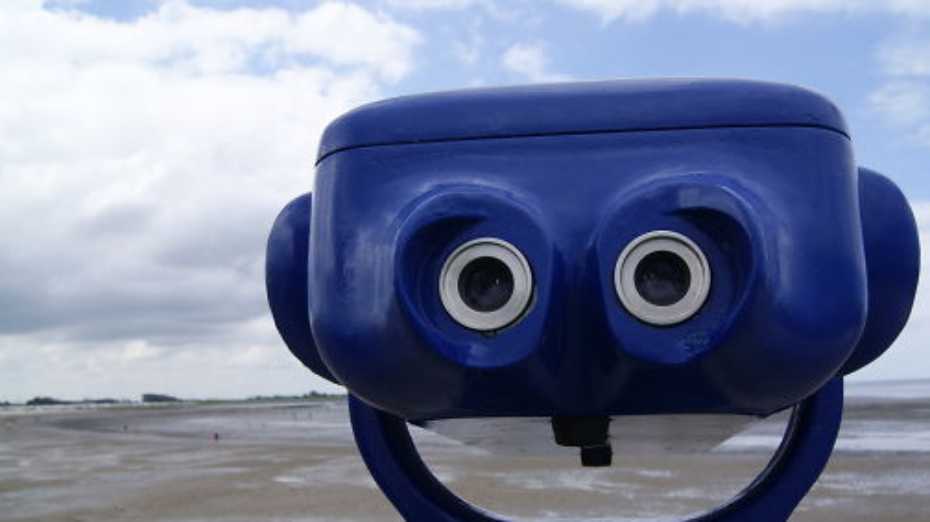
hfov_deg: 57.9
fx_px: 838
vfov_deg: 34.4
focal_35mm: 34
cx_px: 510
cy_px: 324
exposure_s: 1/125
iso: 100
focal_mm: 18
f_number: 11
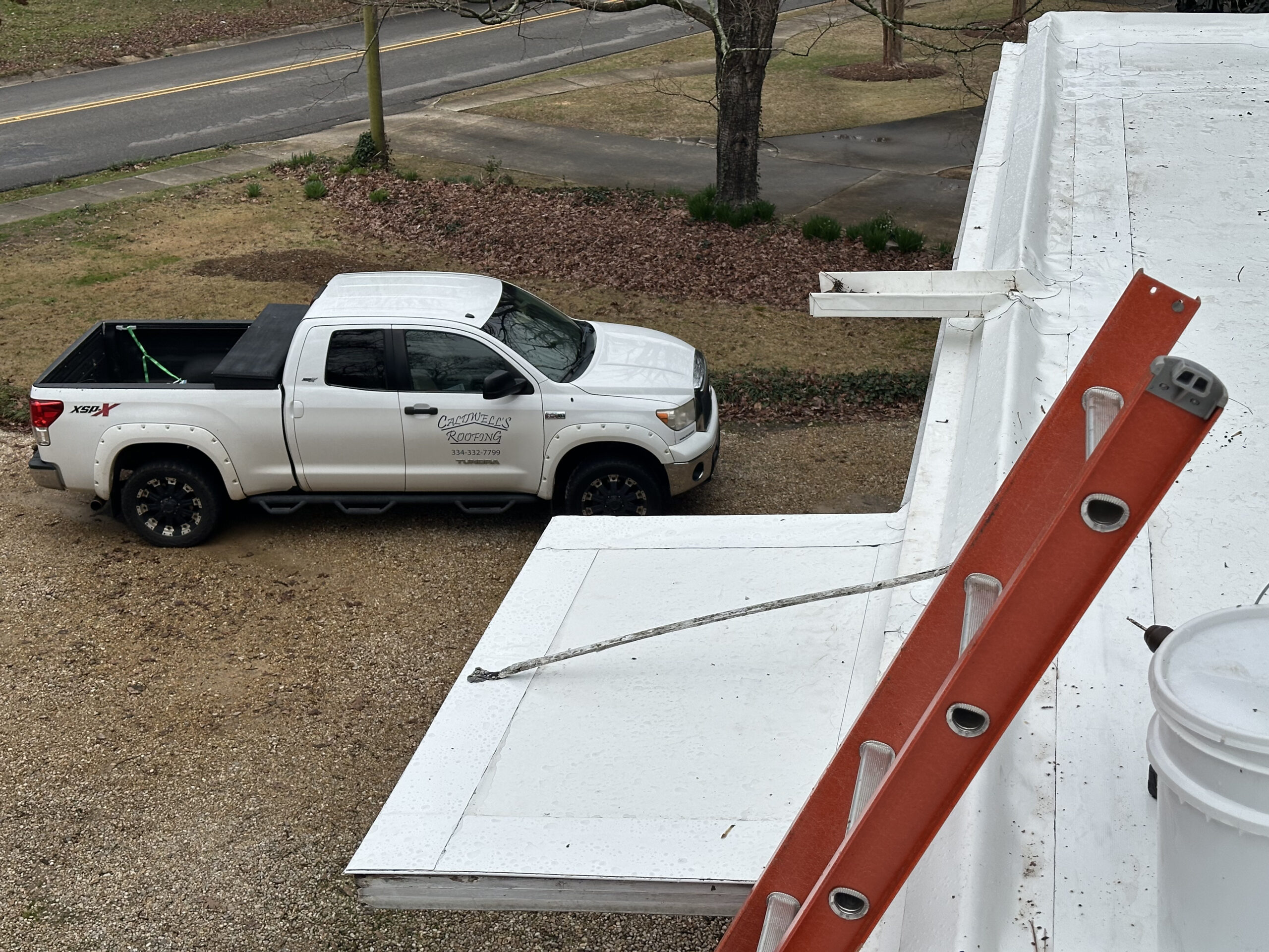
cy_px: 476
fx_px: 1760
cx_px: 634
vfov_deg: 30.3
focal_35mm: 48
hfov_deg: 39.7
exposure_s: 1/1667
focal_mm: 6.86
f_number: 1.78
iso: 64
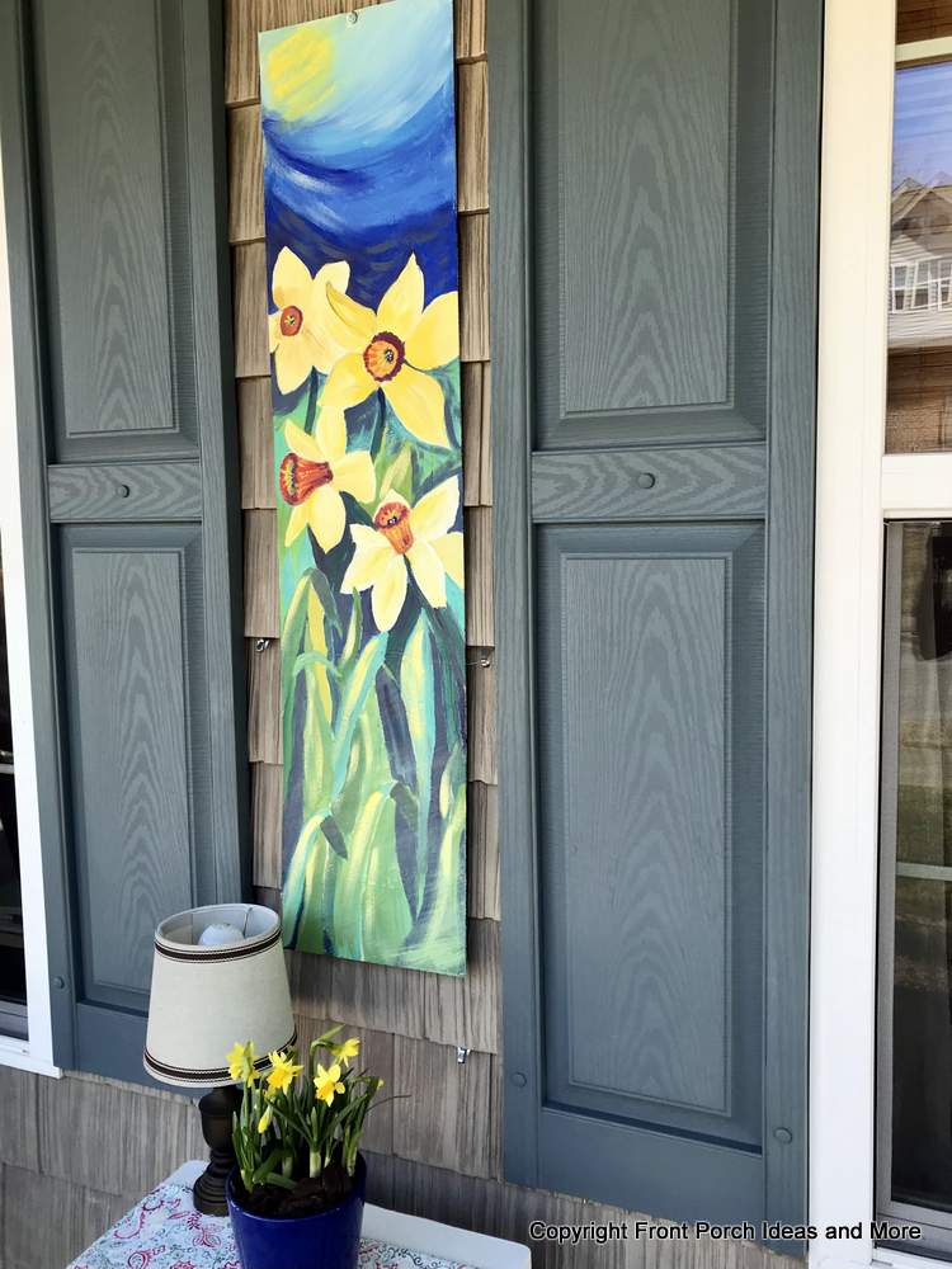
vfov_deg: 63.4
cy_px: 634
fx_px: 1027
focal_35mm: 28
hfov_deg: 49.7
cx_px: 476
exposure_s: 1/260
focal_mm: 3.99
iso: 20
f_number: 1.8
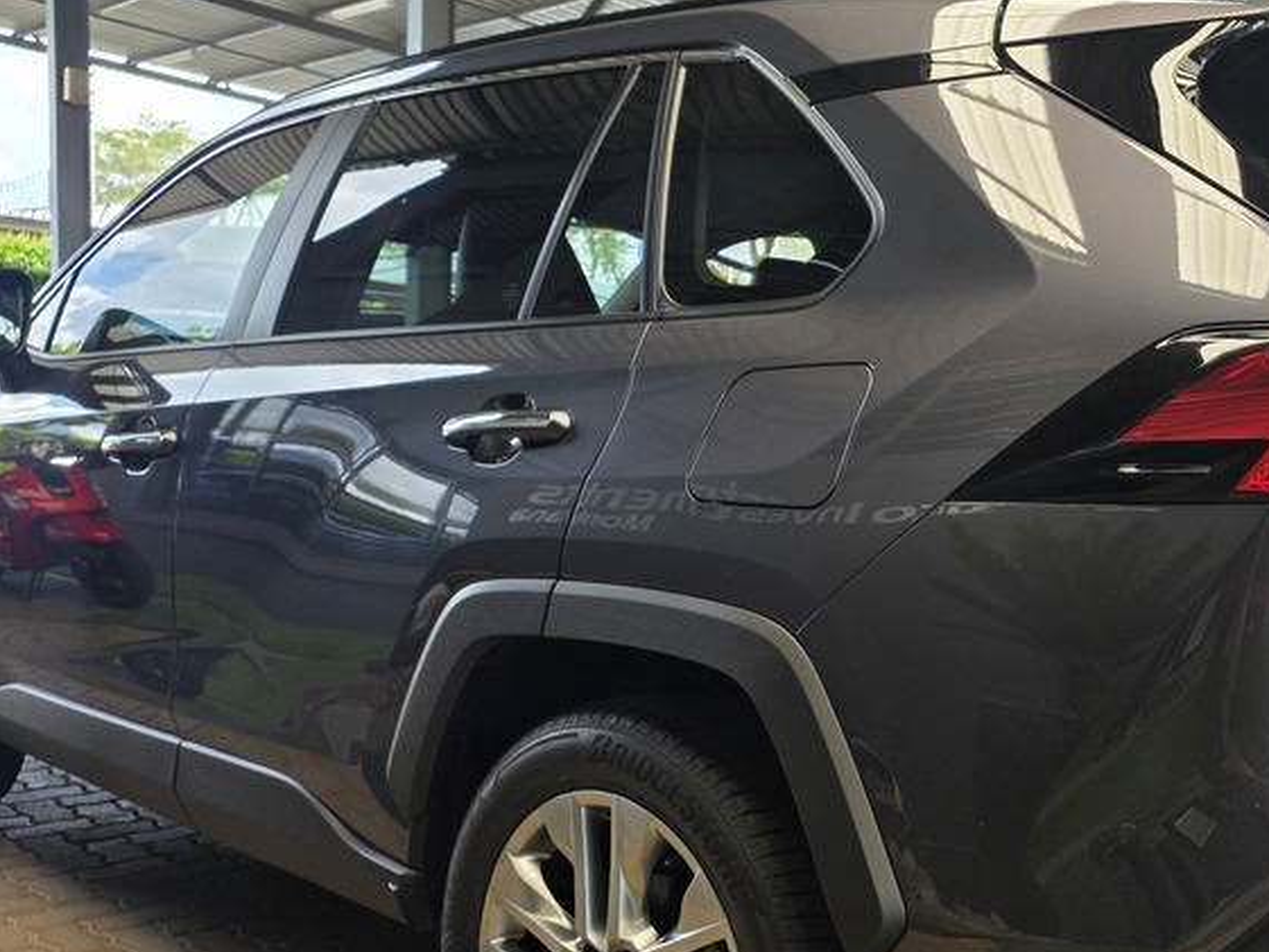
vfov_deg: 34.1
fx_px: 1540
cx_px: 828
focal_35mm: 42
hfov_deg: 44.2
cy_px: 608
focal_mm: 6.25
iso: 32
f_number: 1.7
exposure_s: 1/180
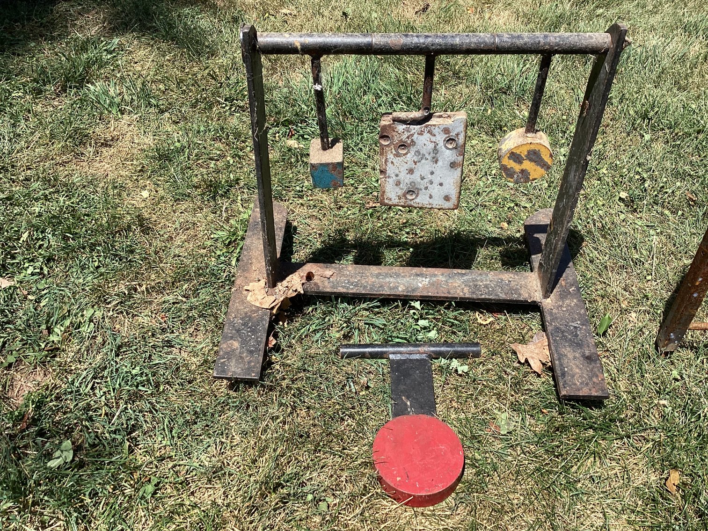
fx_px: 634
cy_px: 266
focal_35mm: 31
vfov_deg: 45.4
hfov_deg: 58.3
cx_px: 354
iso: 25
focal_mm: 3.3
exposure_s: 1/783
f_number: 2.4
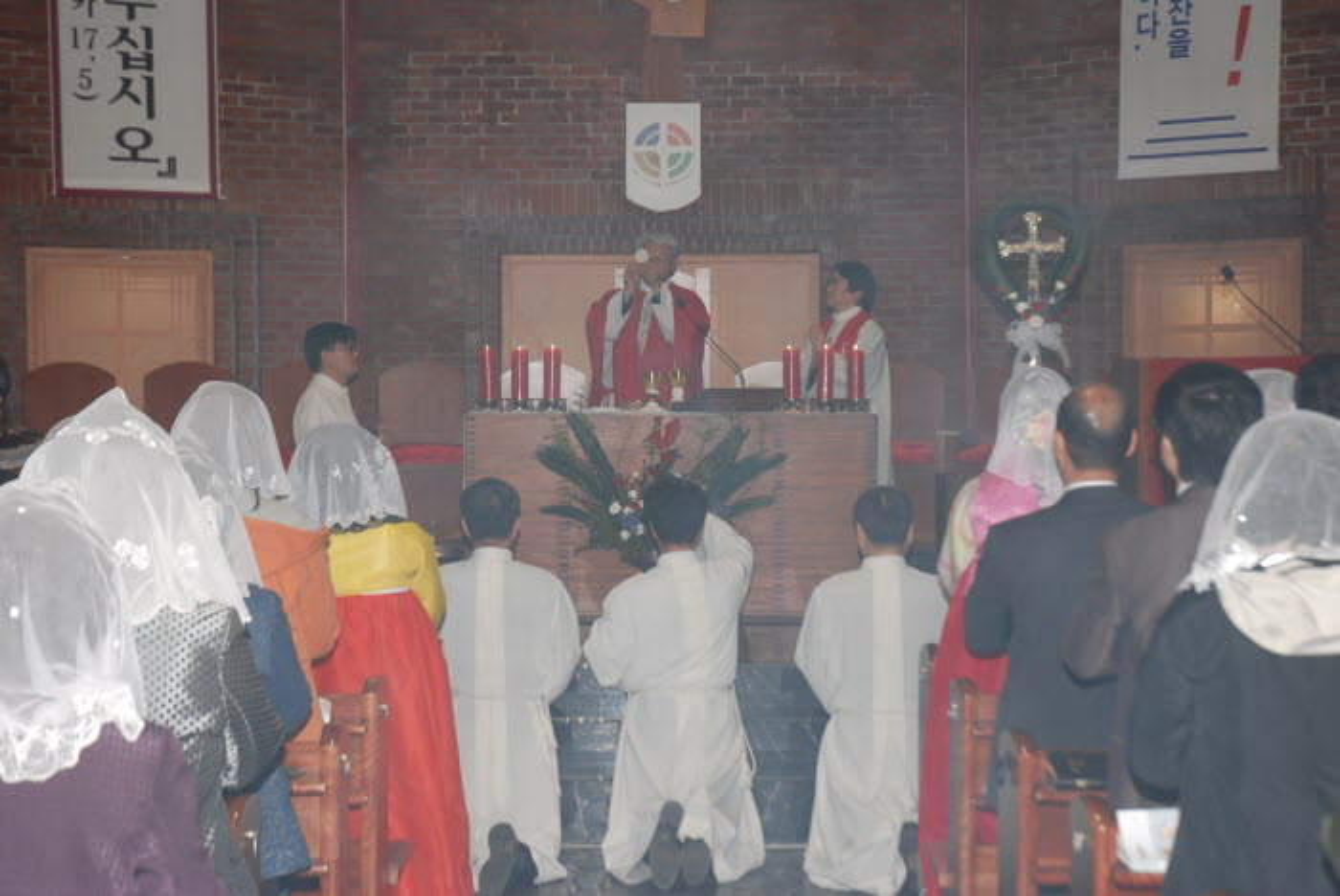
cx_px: 670
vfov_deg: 20.7
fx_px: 2459
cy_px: 448
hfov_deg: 30.5
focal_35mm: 66
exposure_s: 1/60
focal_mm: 44
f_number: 5.6
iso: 200
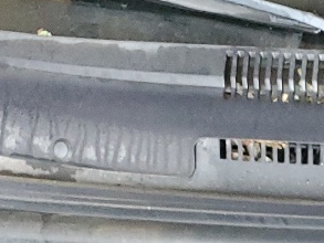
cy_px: 654
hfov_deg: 12.6
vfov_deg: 9.0
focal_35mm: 142
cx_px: 589
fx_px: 1330
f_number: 1.5
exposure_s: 1/60.2
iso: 182
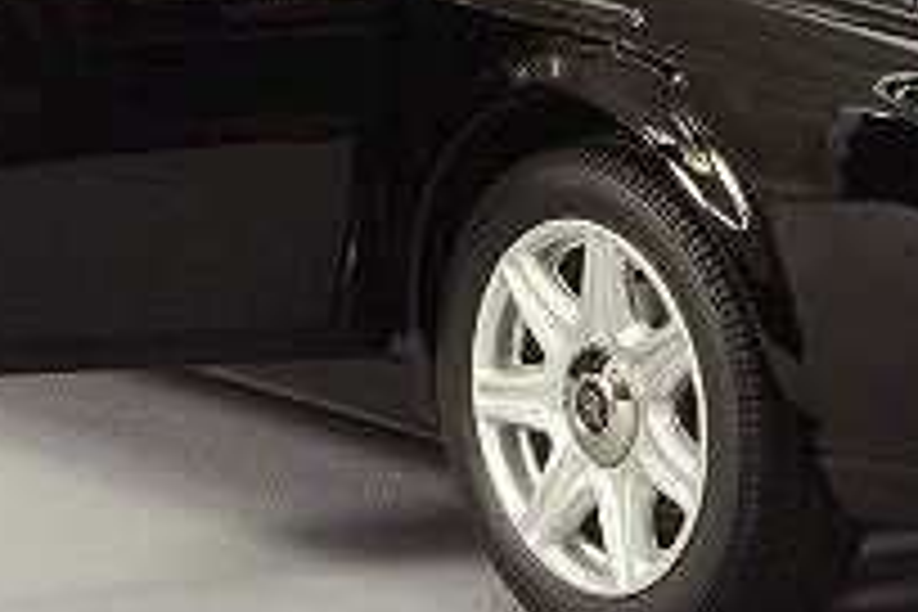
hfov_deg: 5.9
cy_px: -115
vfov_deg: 3.9
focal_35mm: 352
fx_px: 8975
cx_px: 616
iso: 400
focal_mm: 75
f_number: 32
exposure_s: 1
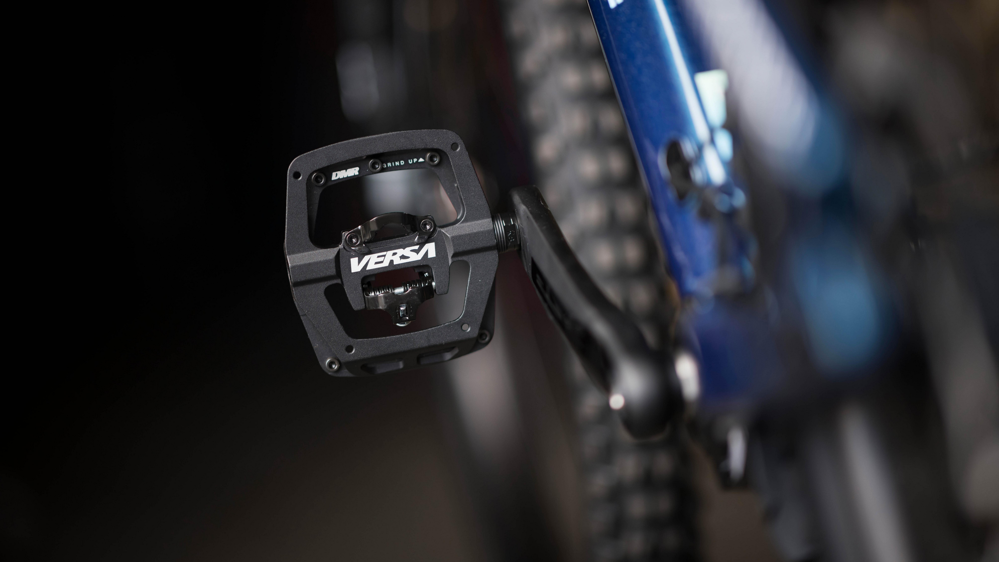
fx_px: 2940
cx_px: 502
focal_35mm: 111
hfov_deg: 19.3
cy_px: 260
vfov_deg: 10.9
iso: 250
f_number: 1.4
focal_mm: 105
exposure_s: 1/1000
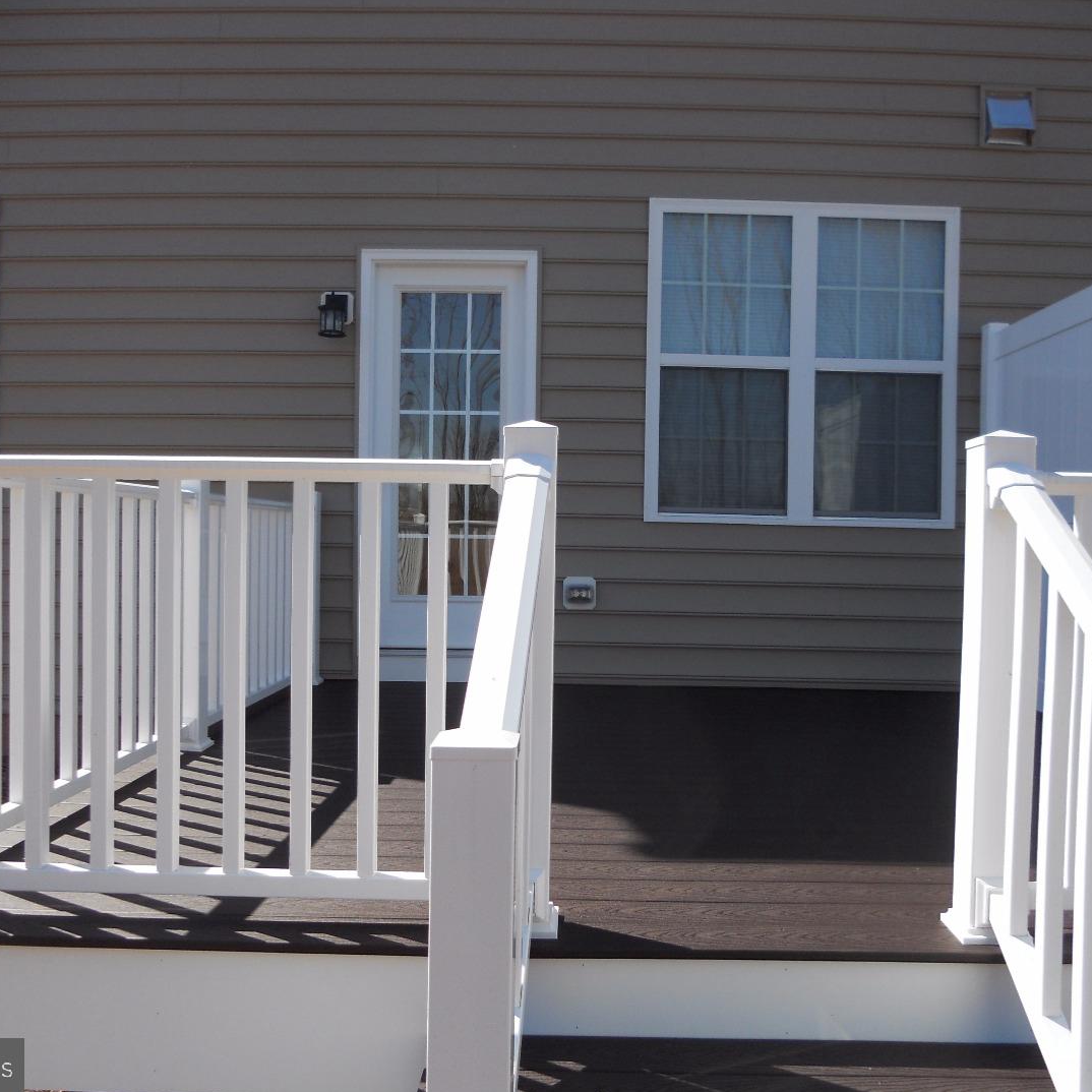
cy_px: 547
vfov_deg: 51.1
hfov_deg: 51.1
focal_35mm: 32
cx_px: 579
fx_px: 1142
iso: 80
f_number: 3.2
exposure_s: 1/800
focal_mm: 4.9
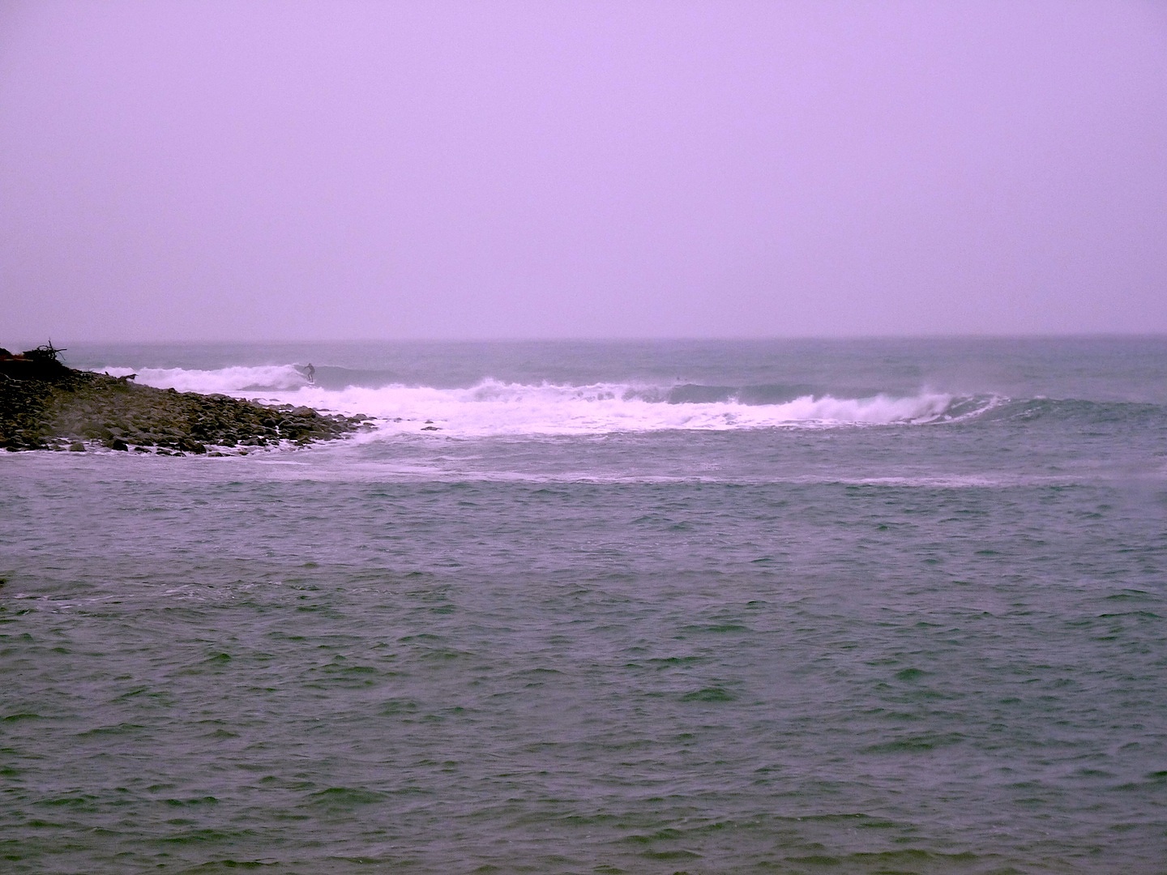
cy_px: 438
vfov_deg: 8.4
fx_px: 5933
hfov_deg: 11.2
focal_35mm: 176
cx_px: 584
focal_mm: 31.2
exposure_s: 1/60
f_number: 3.7
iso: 100
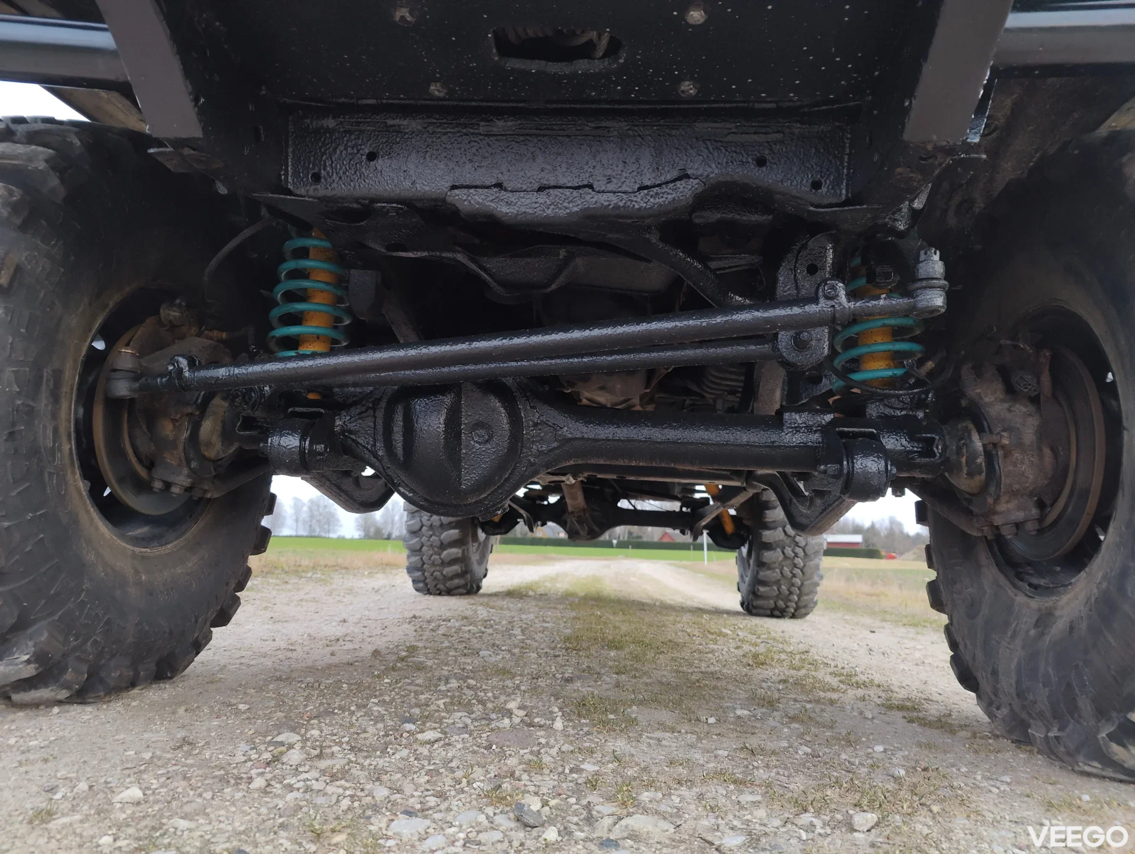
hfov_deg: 73.9
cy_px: 427
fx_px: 755
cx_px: 568
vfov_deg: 59.0
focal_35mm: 23
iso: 200
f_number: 1.8
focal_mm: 6.06
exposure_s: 1/20
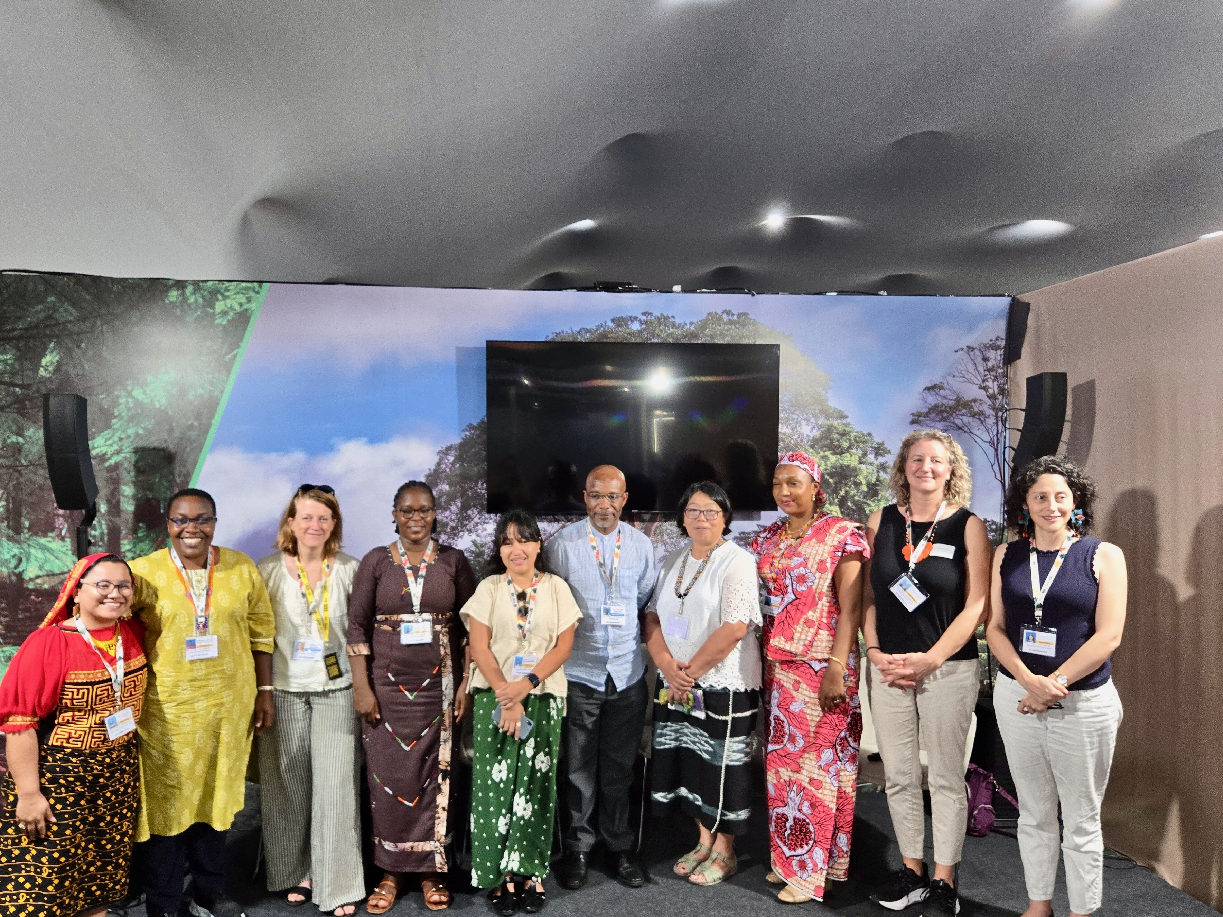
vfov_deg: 52.9
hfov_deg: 67.2
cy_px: 516
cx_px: 560
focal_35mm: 26
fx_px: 919
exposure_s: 1/120
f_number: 1.8
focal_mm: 5.4
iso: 320
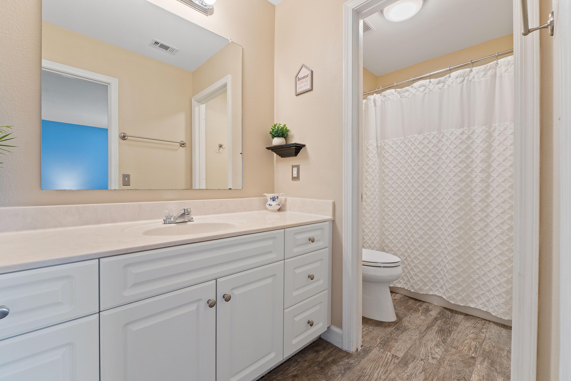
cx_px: 286
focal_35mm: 16
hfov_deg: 97.6
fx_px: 250
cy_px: 190
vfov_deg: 74.6
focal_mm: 10.5
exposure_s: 1/1.67
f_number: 8
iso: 400
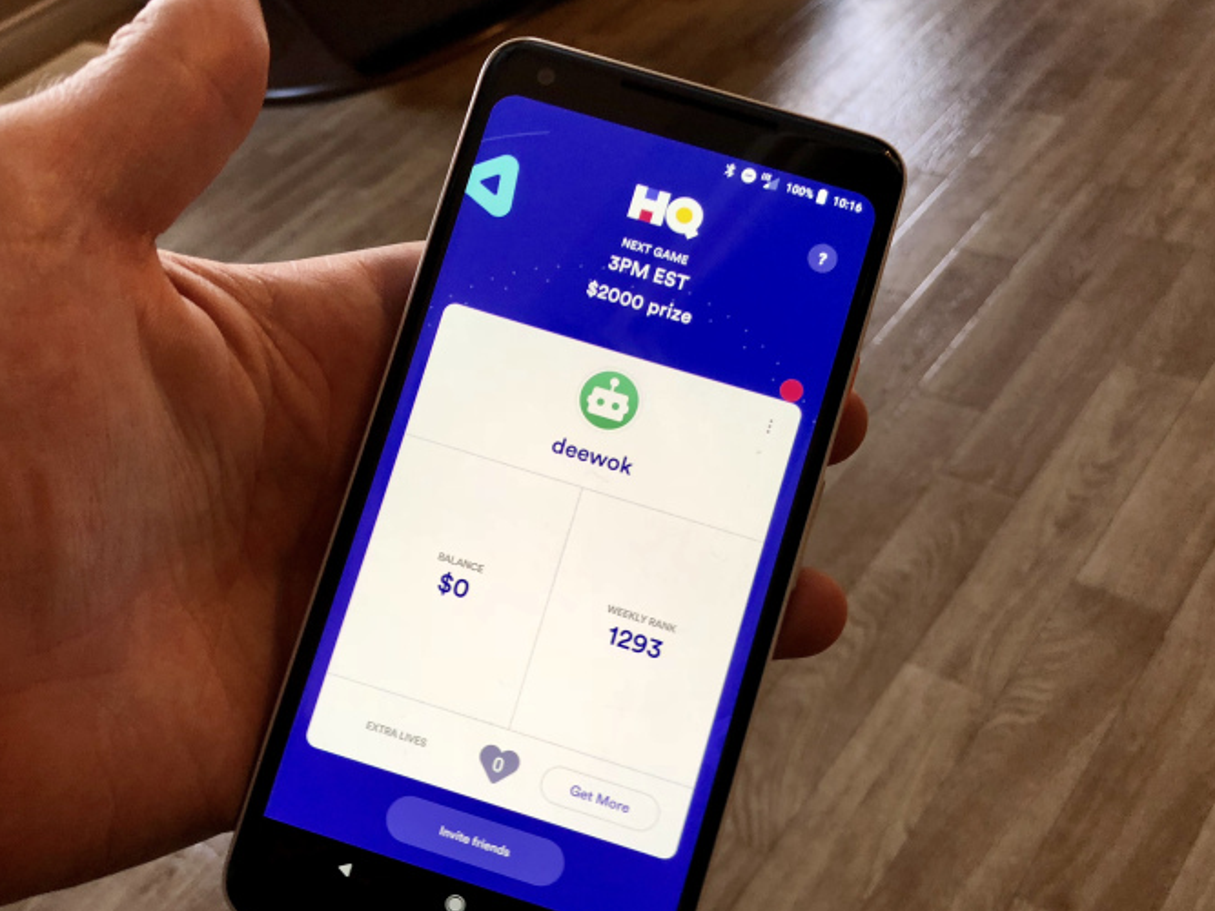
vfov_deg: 45.4
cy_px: 479
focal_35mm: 31
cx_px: 581
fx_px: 1088
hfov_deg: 58.3
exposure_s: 1/24
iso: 32
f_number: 1.8
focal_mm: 4
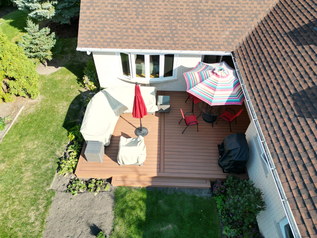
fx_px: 220
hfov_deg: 71.6
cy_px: 119
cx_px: 158
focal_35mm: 24
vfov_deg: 56.8
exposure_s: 1/1250
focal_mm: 6.72
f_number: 1.7
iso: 100
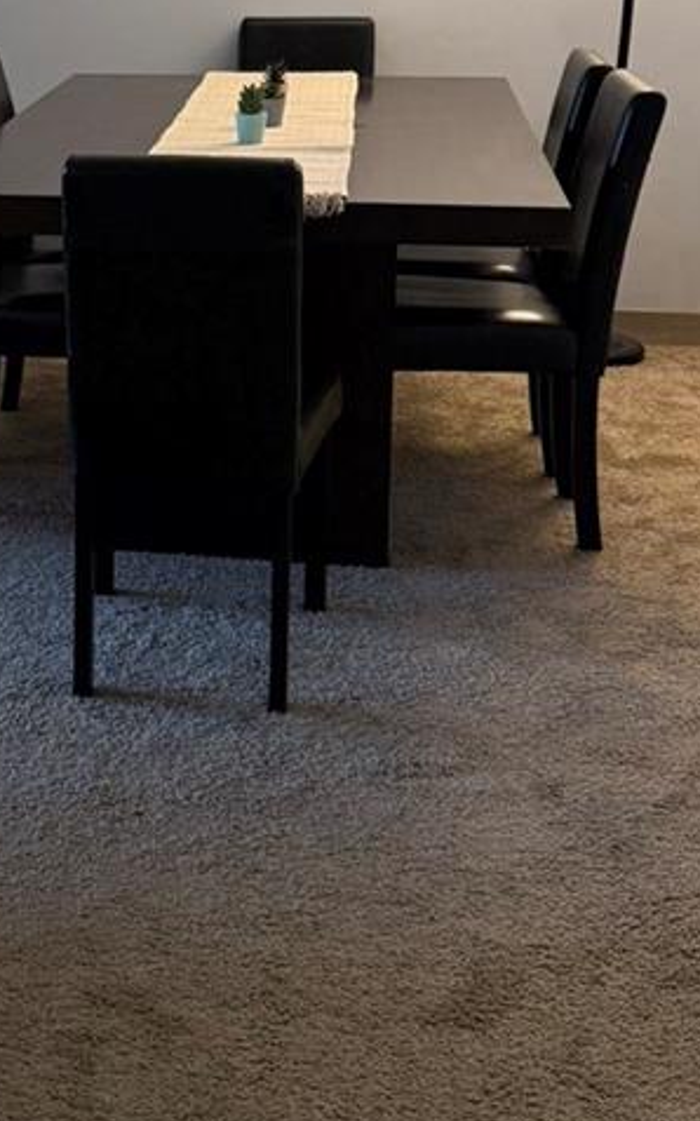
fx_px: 1954
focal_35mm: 64
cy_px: 270
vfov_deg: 31.4
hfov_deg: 19.7
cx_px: 7
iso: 250
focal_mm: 6.76
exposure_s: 1/60
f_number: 1.78
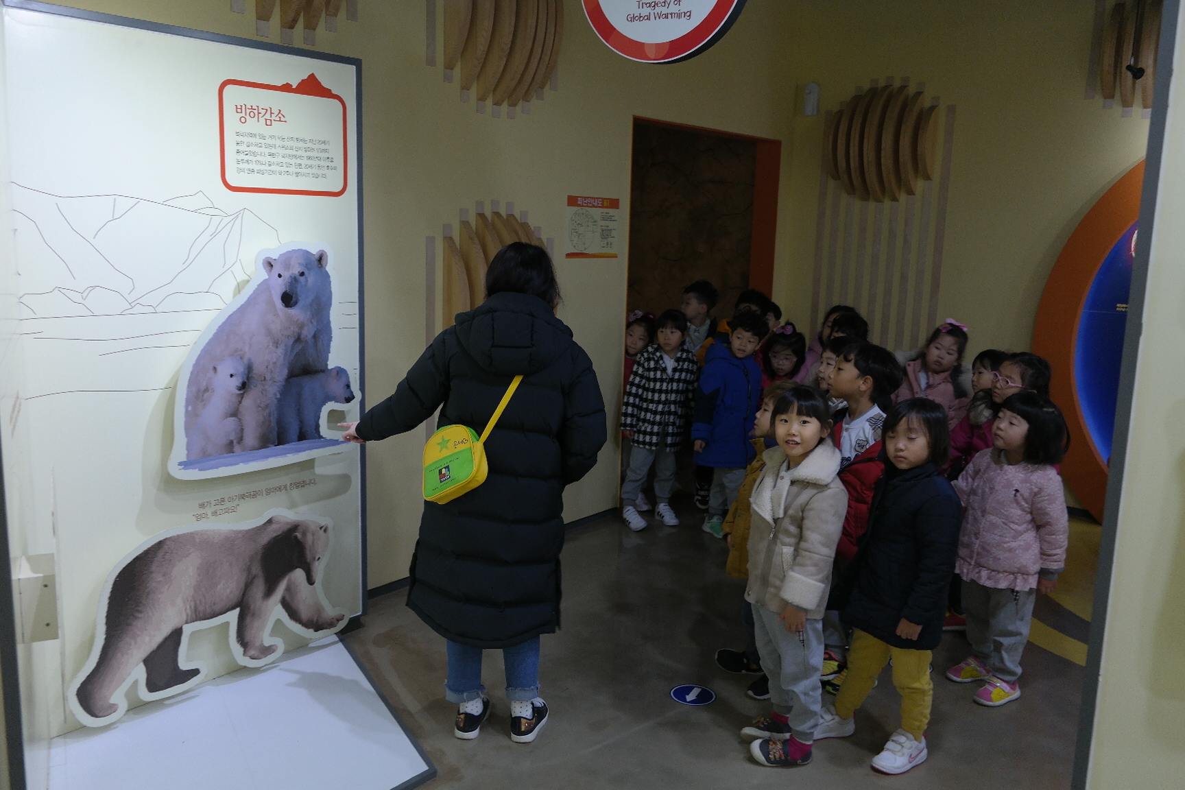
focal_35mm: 30
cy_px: 395
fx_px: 987
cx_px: 592
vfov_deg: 43.6
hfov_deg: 61.9
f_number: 3.5
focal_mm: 20
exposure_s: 1/40
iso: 400
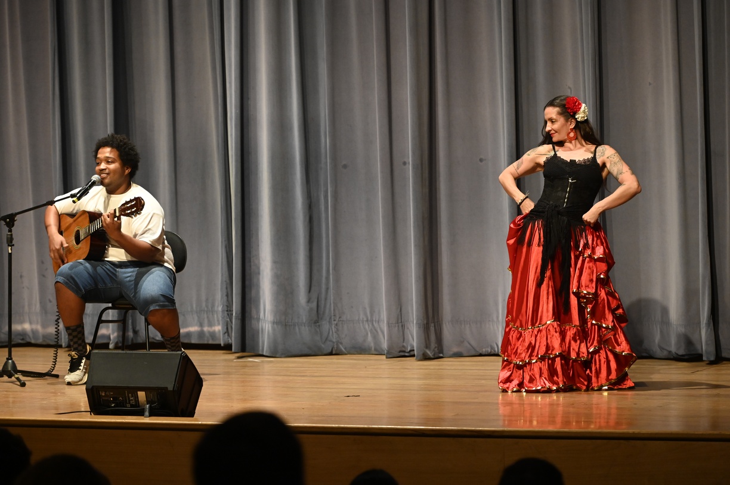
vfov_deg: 13.0
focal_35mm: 105
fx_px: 2127
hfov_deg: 19.5
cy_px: 242
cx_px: 365
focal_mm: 105
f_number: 4
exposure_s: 1/160
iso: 5000
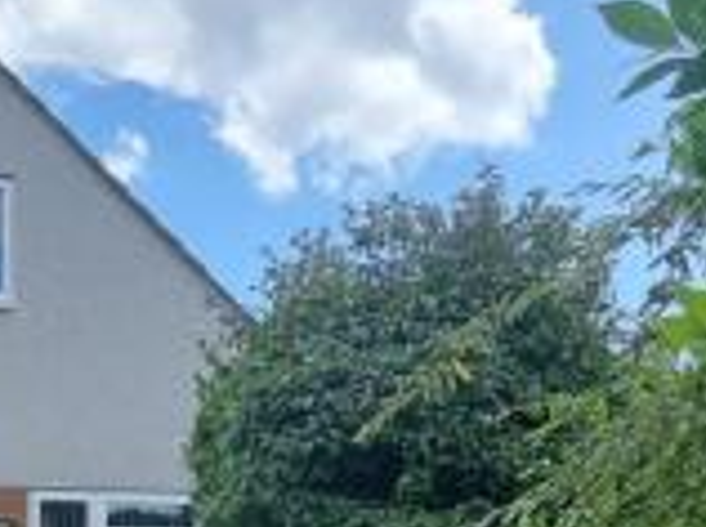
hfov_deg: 39.4
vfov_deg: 26.8
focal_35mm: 48
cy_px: 632
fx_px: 977
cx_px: 257
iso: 50
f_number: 2.2
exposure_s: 1/1104
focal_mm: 2.2
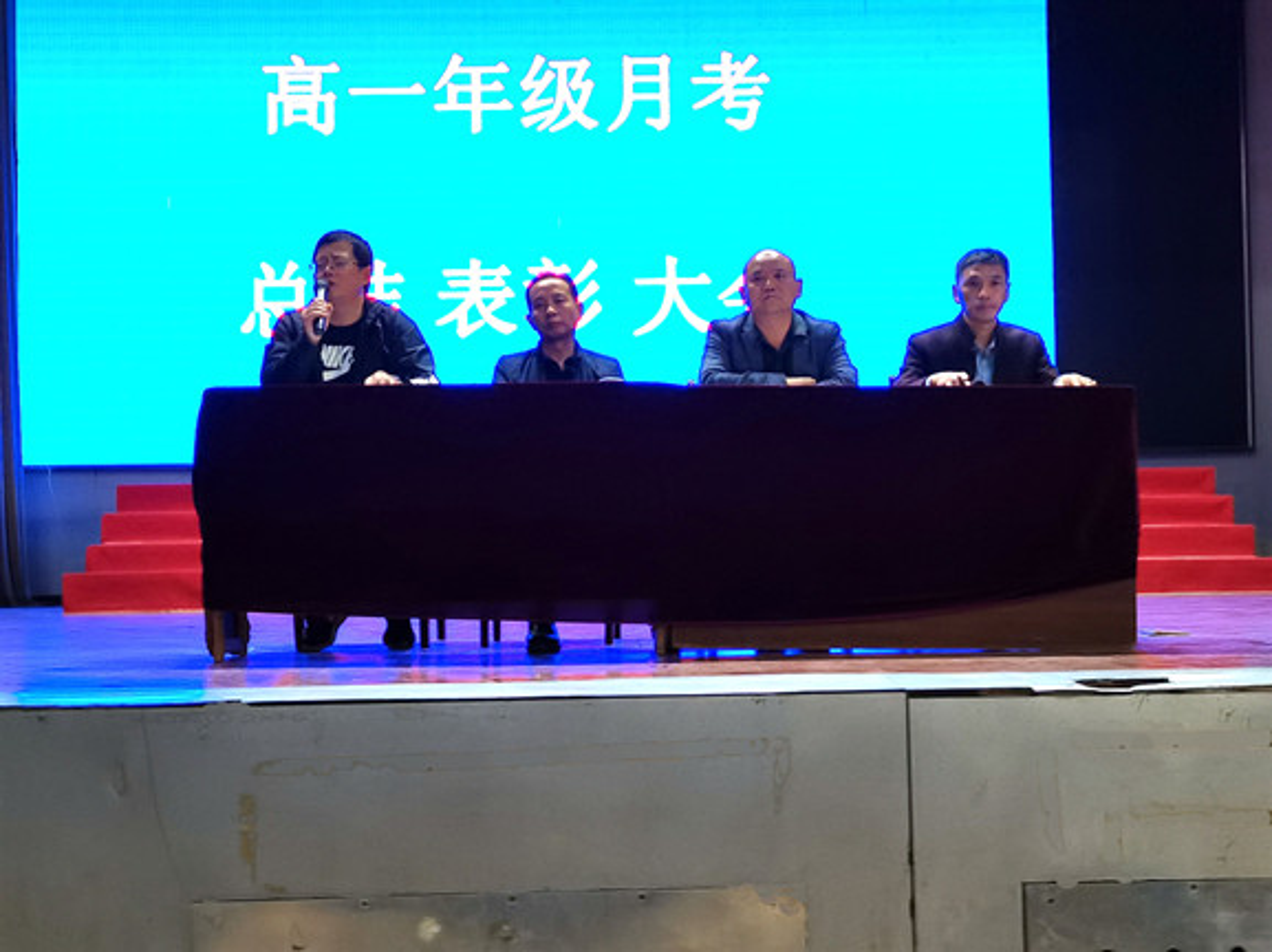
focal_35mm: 44
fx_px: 1616
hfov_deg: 43.0
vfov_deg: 32.8
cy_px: 476
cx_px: 636
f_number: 1.8
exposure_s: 1/33.3
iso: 400
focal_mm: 5.58
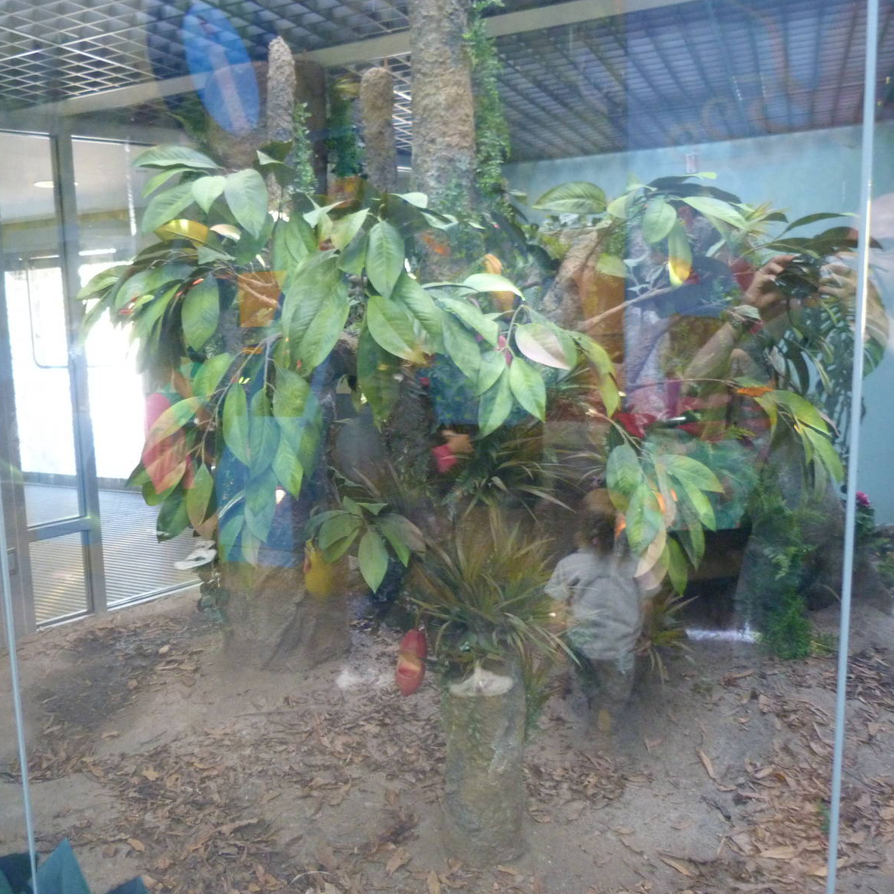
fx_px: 877
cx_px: 307
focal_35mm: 30
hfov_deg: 53.1
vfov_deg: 54.0
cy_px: 447
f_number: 2.8
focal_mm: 4.5
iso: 400
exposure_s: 1/40
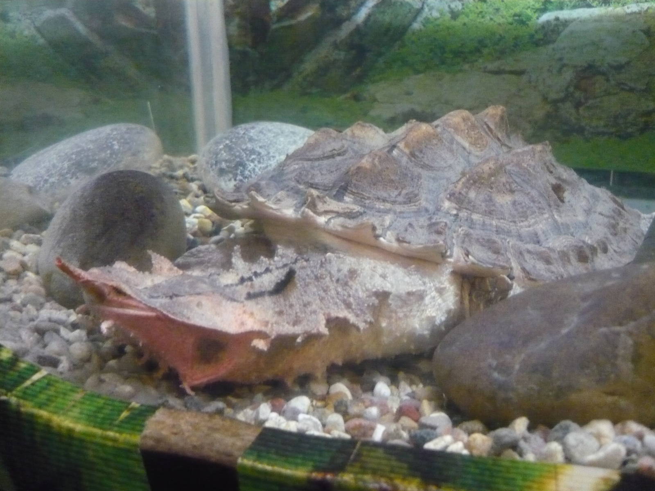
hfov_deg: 55.4
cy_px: 246
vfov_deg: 42.9
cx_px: 328
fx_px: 624
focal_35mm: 33
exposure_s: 1/15
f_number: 2.8
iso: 800
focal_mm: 5.5
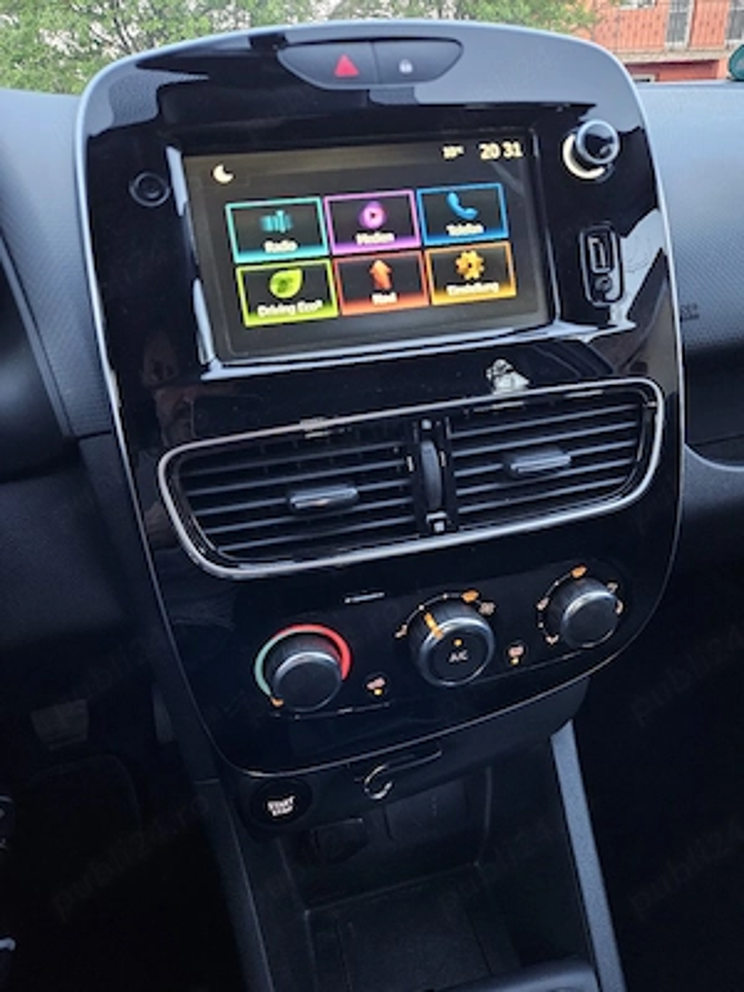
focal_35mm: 23
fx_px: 659
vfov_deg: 73.9
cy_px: 496
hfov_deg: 58.9
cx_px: 372
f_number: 1.8
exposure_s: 1/33.4
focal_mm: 5.4
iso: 640
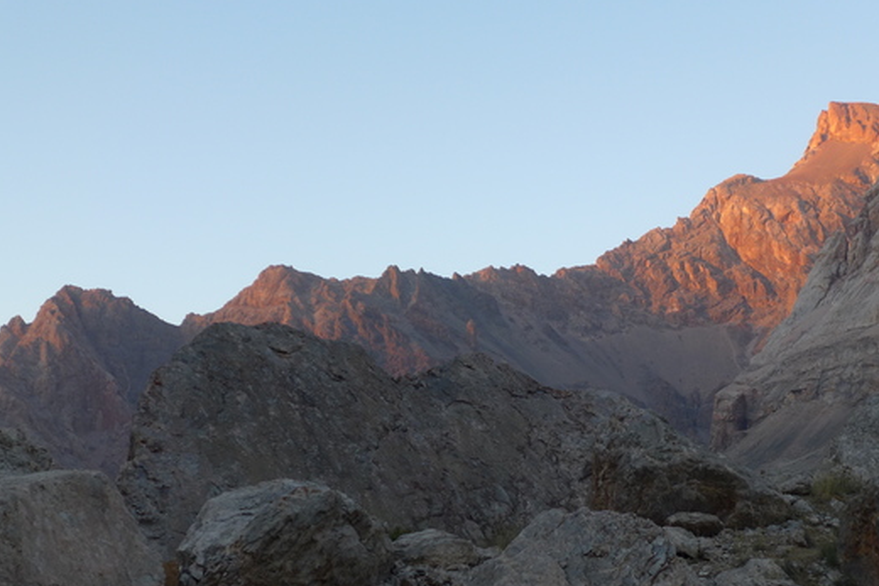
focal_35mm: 65
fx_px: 1587
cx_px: 577
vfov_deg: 20.9
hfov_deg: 30.7
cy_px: 341
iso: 80
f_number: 2
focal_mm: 9.2
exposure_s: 1/125
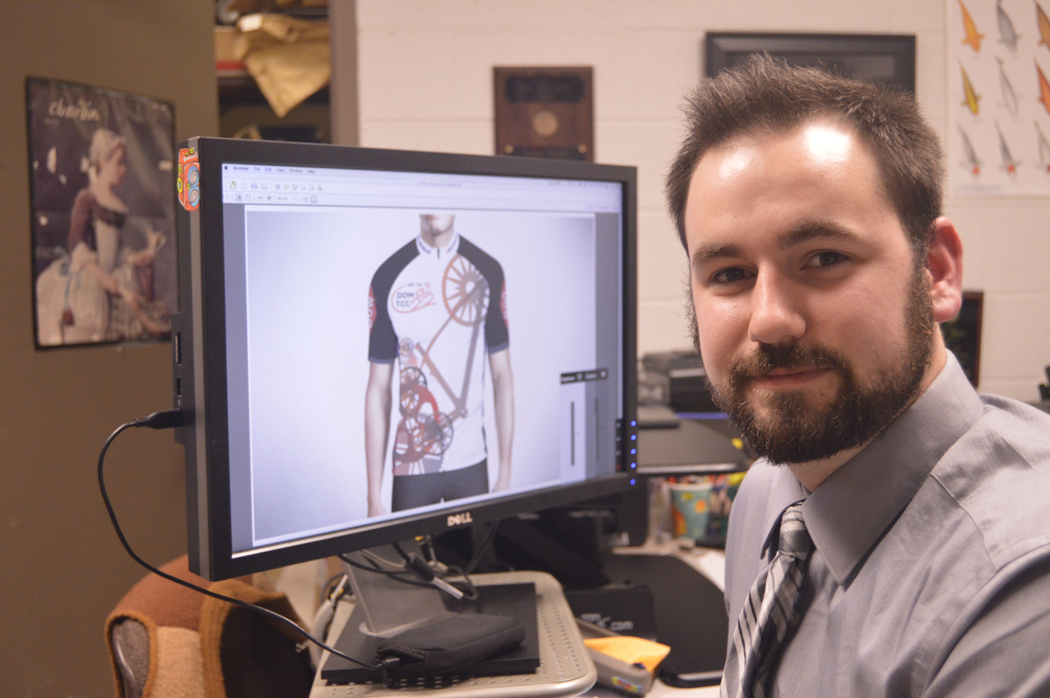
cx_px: 525
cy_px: 349
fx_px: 1224
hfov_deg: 46.4
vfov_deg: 31.8
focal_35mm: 42
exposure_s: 1/50
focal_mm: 28
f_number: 4
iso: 1600
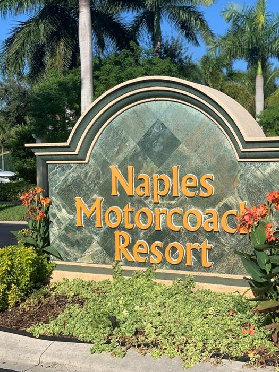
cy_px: 180
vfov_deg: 33.8
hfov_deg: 25.6
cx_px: 140
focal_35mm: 57
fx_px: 613
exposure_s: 1/1453
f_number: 2.4
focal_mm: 6
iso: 16
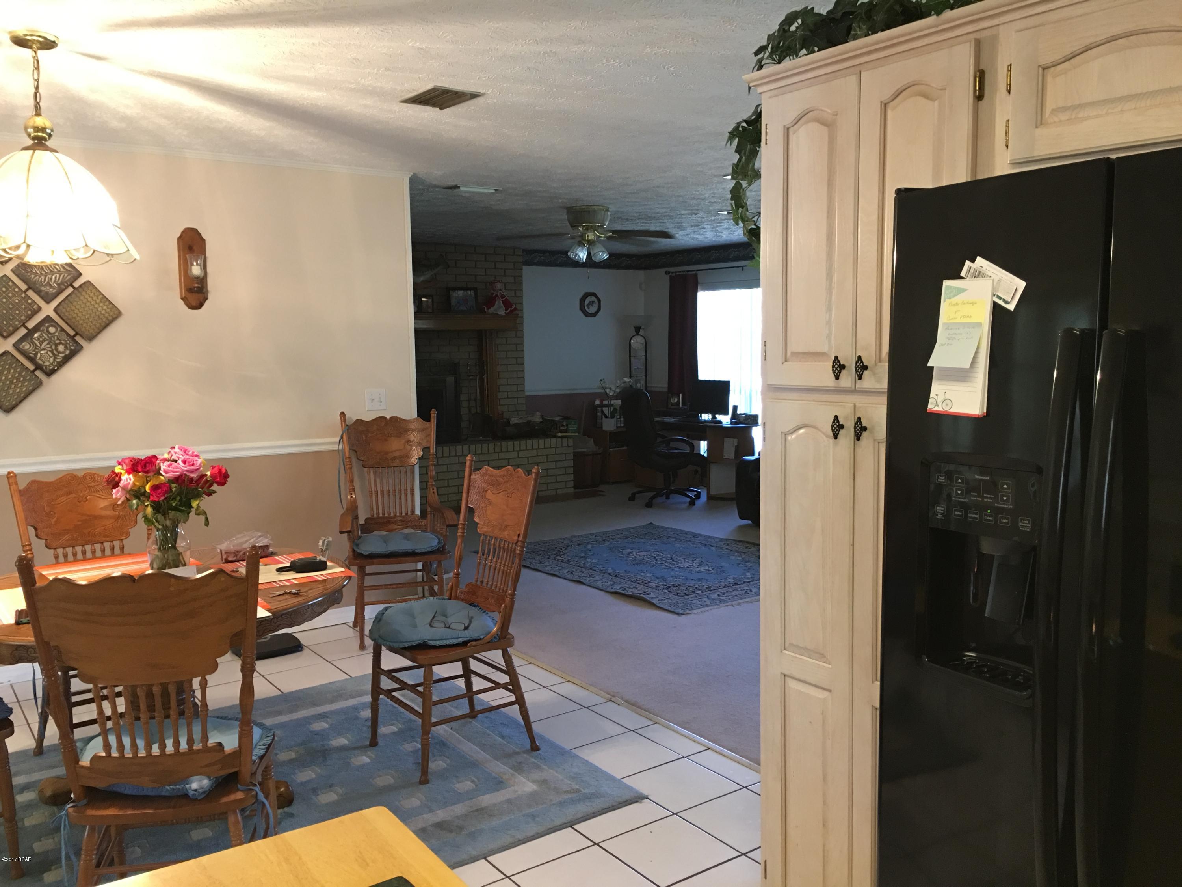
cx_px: 591
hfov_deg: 61.7
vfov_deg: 48.2
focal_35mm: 29
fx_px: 990
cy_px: 444
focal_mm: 4.15
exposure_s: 1/15
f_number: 2.2
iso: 64
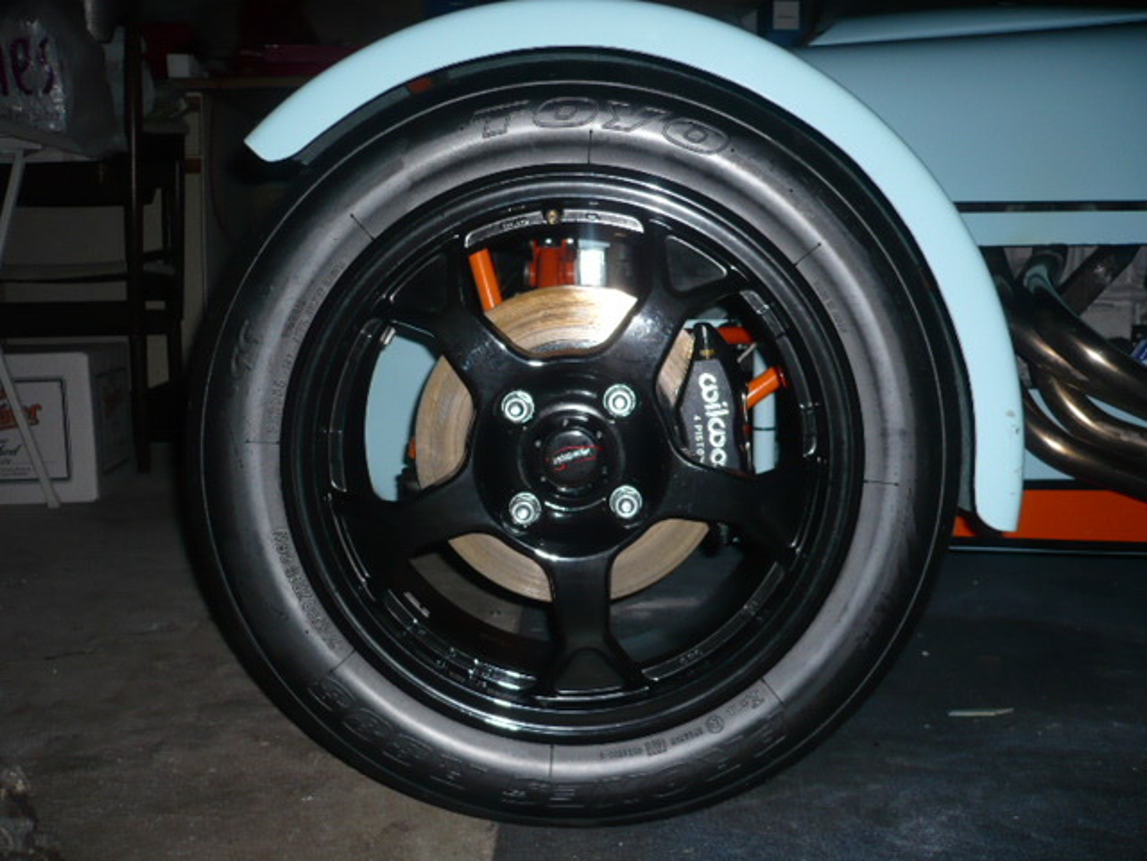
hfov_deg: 52.6
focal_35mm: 35
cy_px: 430
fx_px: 1160
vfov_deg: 40.7
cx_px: 574
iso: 100
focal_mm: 5.8
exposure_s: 1/30
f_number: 2.8
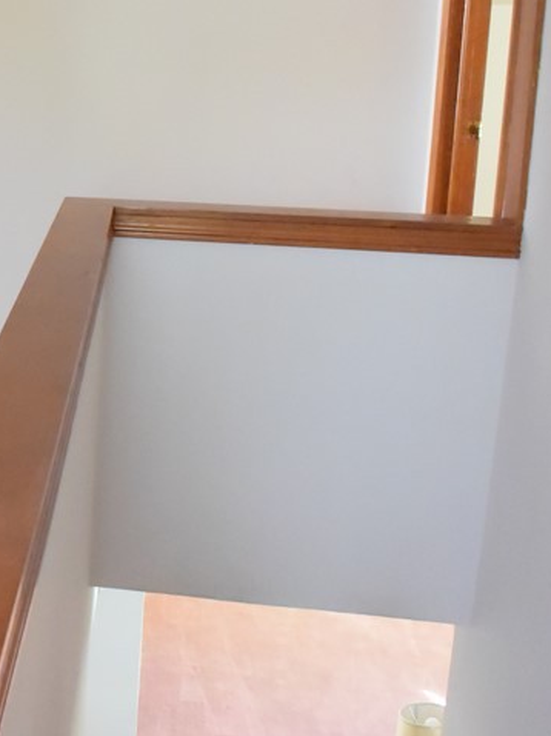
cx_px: -231
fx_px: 1253
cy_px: 286
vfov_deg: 32.6
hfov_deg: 21.5
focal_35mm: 59
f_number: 3.5
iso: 3600
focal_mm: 10
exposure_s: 1/60
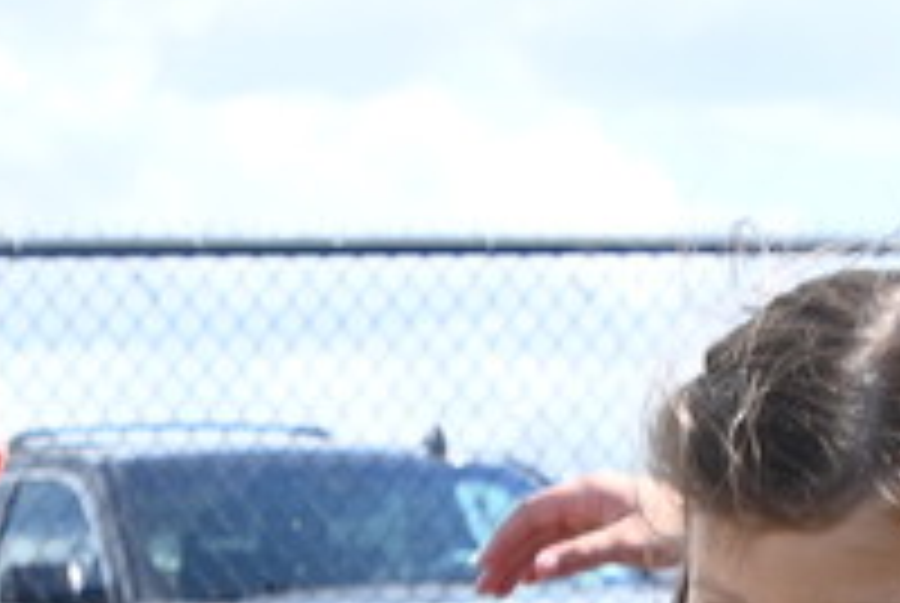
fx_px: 4607
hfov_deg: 10.5
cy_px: 1501
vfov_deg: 7.0
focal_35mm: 184
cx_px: -693
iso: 110
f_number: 5.6
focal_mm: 24
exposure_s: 1/250
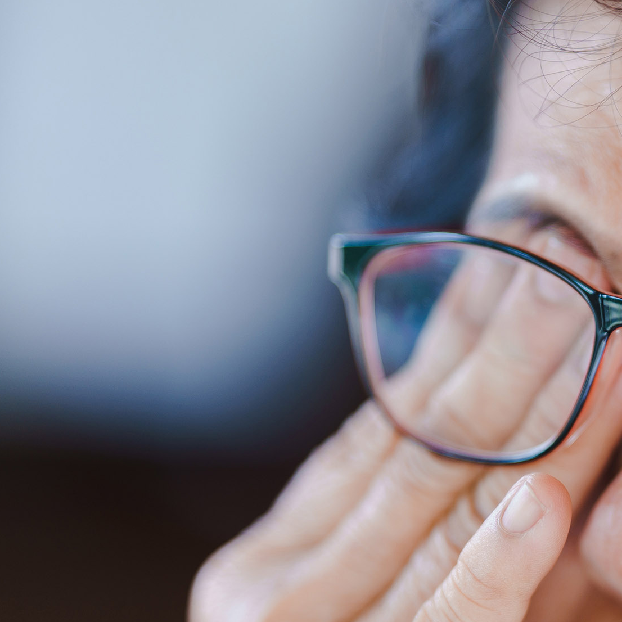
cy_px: 502
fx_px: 3985
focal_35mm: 196
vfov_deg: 8.9
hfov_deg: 8.8
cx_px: 750
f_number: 1.4
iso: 100
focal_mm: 85
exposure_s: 1/200
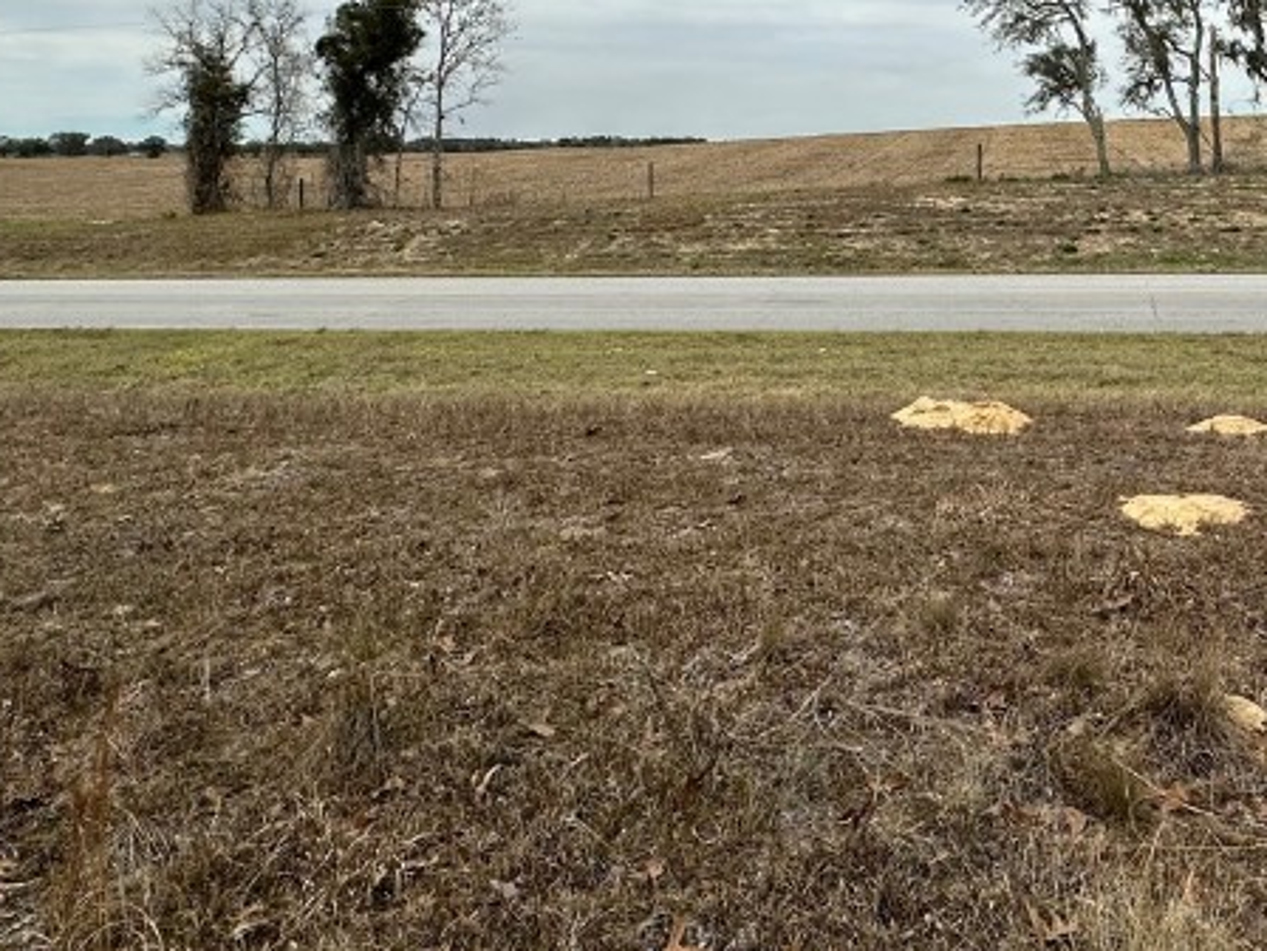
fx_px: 1171
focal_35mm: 32
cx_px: 911
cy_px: 130
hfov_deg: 54.8
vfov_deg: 41.3
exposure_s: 1/2817
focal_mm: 2.22
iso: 50
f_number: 2.2
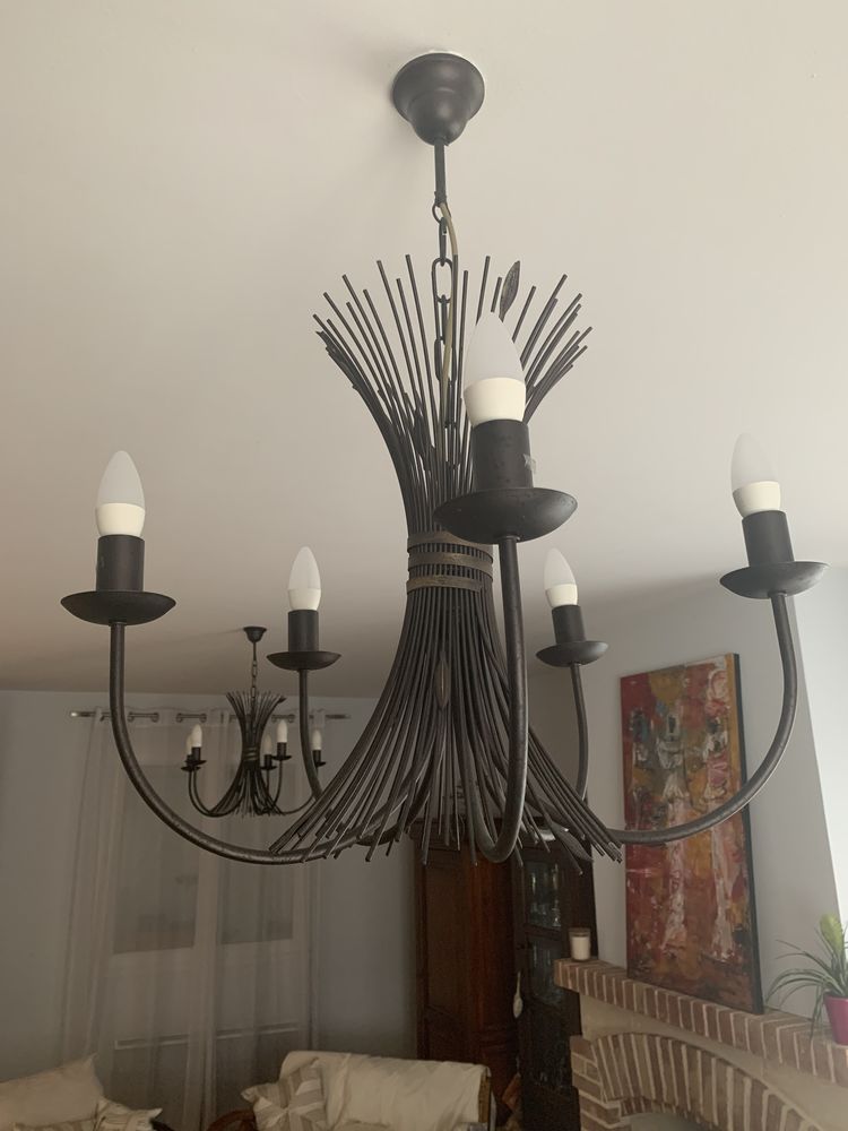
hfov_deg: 53.1
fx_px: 849
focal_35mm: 26
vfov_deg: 67.3
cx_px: 424
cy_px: 566
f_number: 1.8
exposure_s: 1/60
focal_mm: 4.25
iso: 250
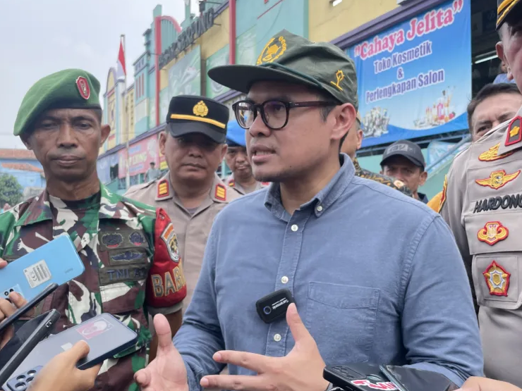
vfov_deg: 39.7
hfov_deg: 51.4
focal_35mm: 36
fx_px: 543
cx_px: 257
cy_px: 196
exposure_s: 1/947
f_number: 1.6
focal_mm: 4.2
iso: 32
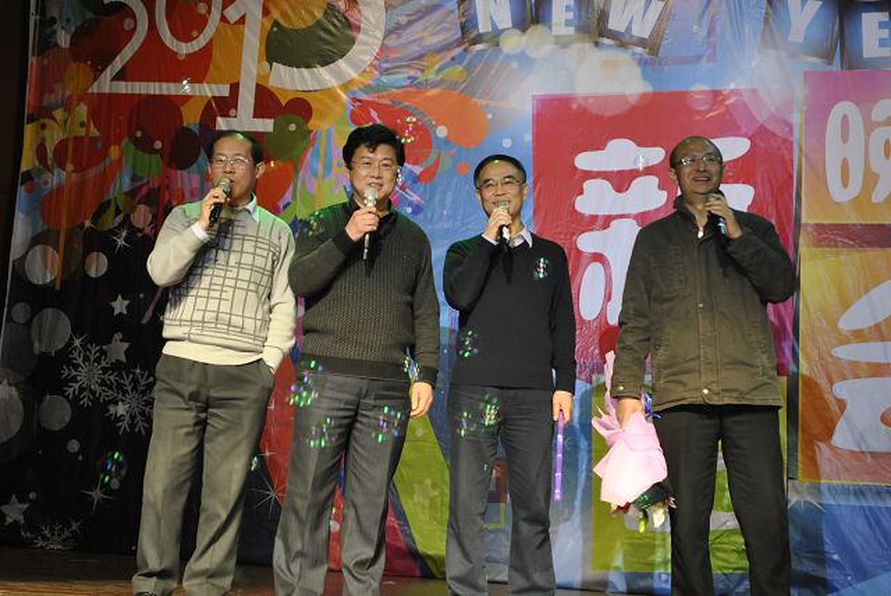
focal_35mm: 82
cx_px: 446
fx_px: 2044
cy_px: 298
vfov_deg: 16.6
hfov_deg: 24.6
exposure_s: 1/30
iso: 720
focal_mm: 55
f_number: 5.6
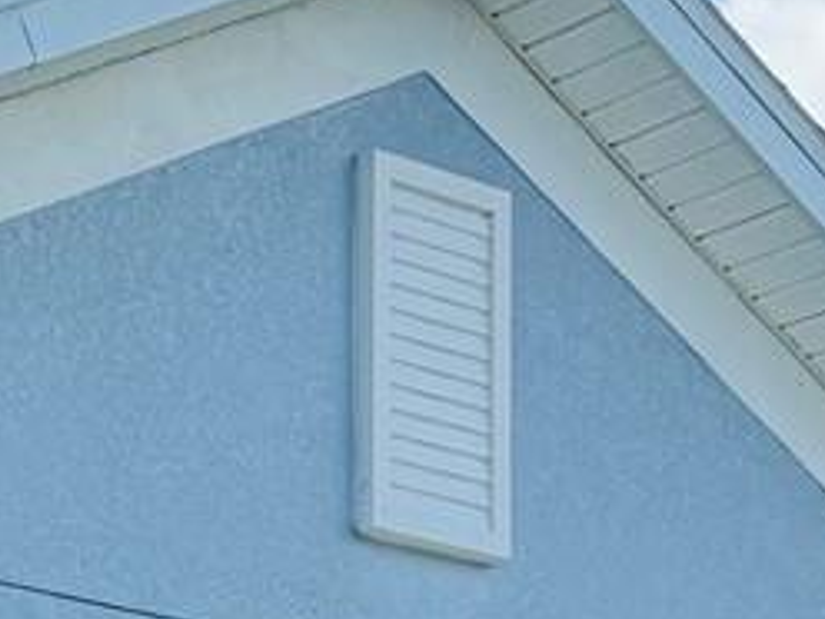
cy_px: 1424
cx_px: -323
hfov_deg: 12.3
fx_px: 3694
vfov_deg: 8.8
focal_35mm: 155
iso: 80
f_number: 1.78
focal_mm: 6.76
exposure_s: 1/3413
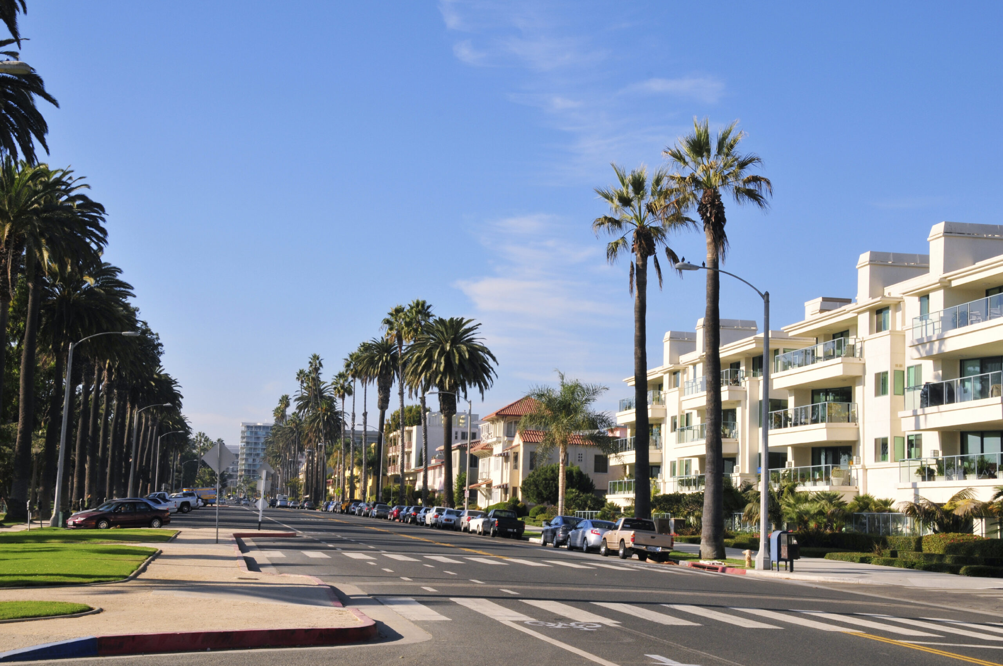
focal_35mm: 52
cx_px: 502
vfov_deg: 25.7
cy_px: 333
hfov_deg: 37.9
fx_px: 1461
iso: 200
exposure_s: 1/125
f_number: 16
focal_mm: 35
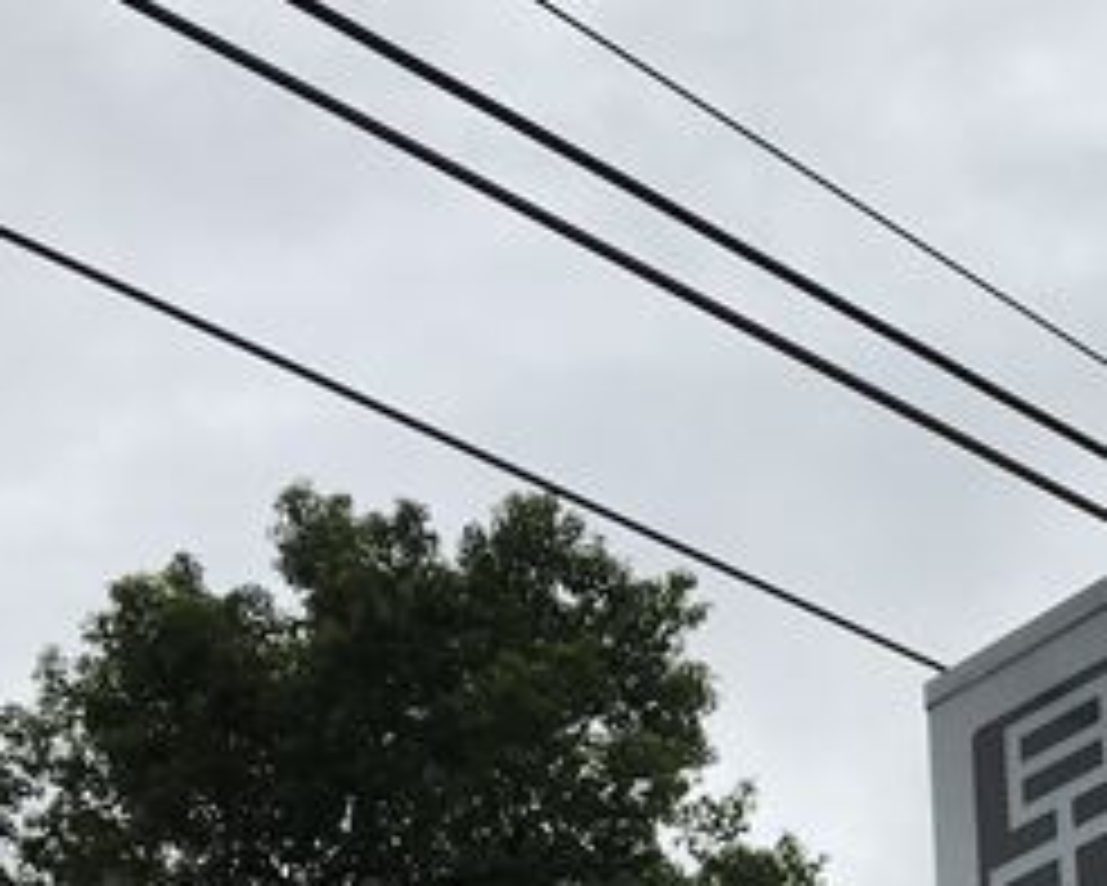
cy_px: 1129
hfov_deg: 18.8
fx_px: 3015
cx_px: 1575
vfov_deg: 15.9
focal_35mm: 92
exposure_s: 1/1451
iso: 25
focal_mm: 4.15
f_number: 2.2
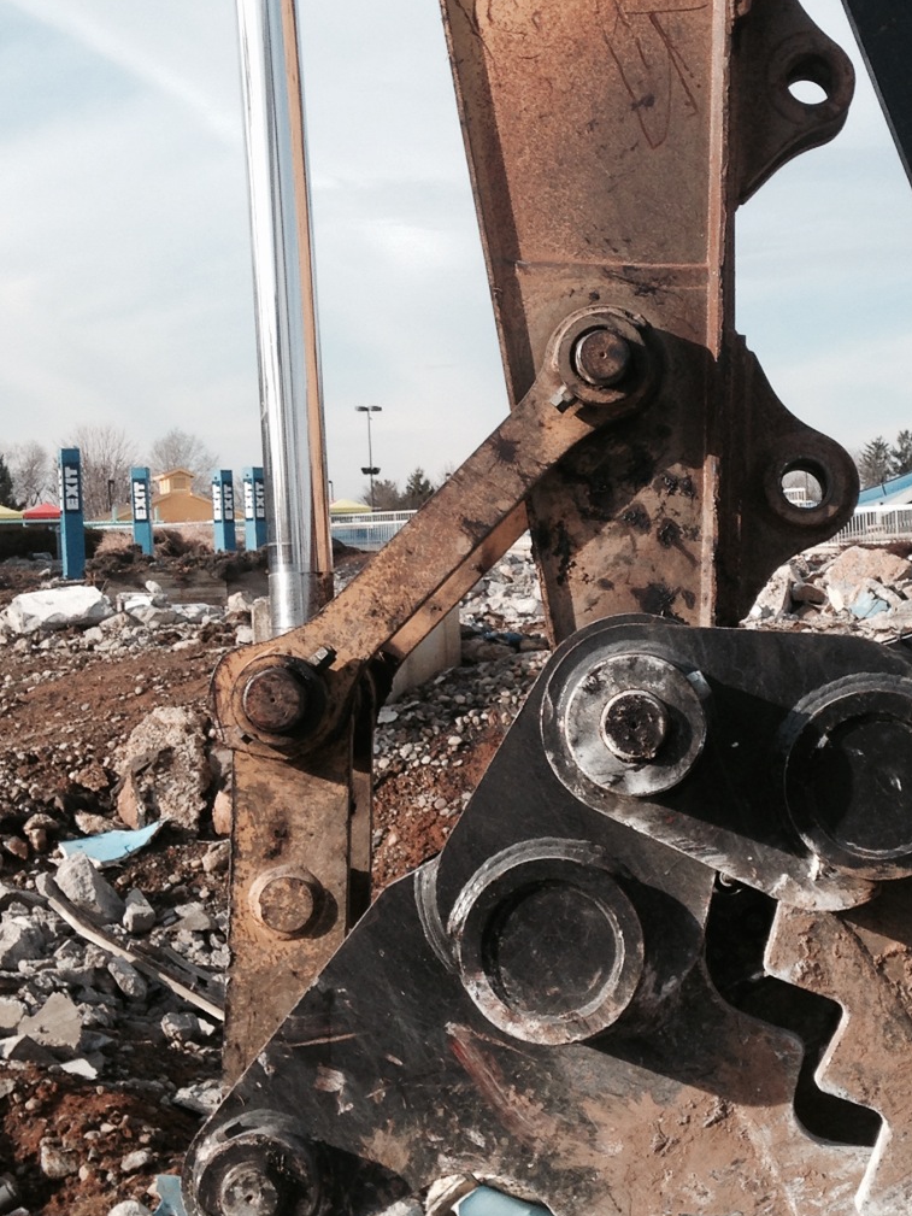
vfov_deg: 29.0
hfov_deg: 21.7
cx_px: 704
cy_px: 633
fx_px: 2353
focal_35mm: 67
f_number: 2.4
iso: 50
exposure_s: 1/1153
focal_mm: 4.12
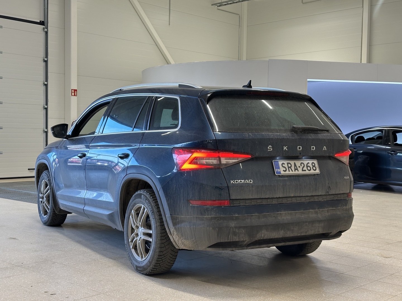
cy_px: 150
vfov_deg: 30.3
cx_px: 201
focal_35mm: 48
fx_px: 557
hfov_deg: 39.7
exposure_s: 1/98
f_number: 1.78
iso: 80
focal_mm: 6.86
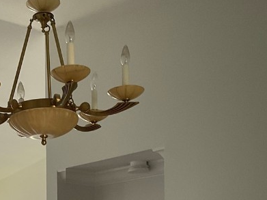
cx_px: -8
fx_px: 586
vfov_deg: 18.2
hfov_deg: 24.4
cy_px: 249
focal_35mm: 76
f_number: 1.8
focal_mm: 3
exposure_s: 1/60
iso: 32
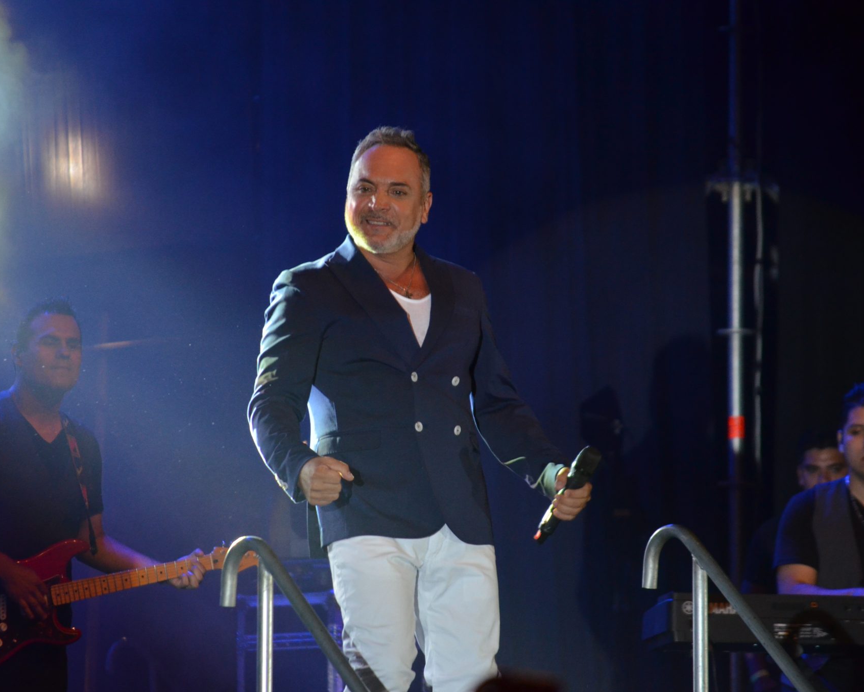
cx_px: 403
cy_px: 346
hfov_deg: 6.9
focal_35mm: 281
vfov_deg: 5.5
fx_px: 7175
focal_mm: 165
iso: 1600
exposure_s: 1/200
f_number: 5.3
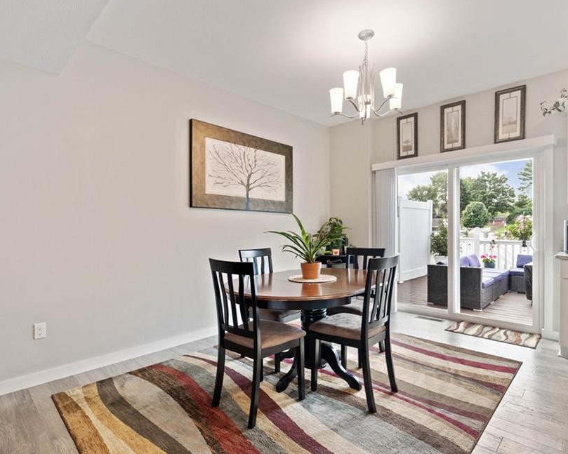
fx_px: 319
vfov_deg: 70.8
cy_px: 232
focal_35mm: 19
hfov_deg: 83.3
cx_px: 286
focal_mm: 16
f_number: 6.3
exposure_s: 1/160
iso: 2000
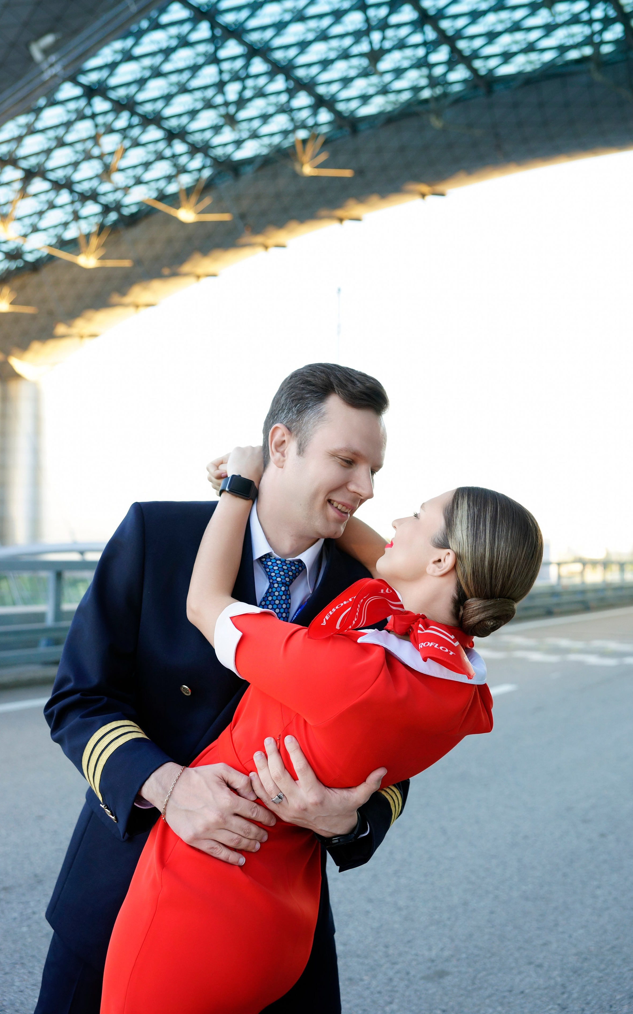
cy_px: 506
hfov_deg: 35.3
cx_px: 325
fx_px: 994
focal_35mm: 36
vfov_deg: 54.0
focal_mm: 35
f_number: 3.5
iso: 500
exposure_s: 1/125
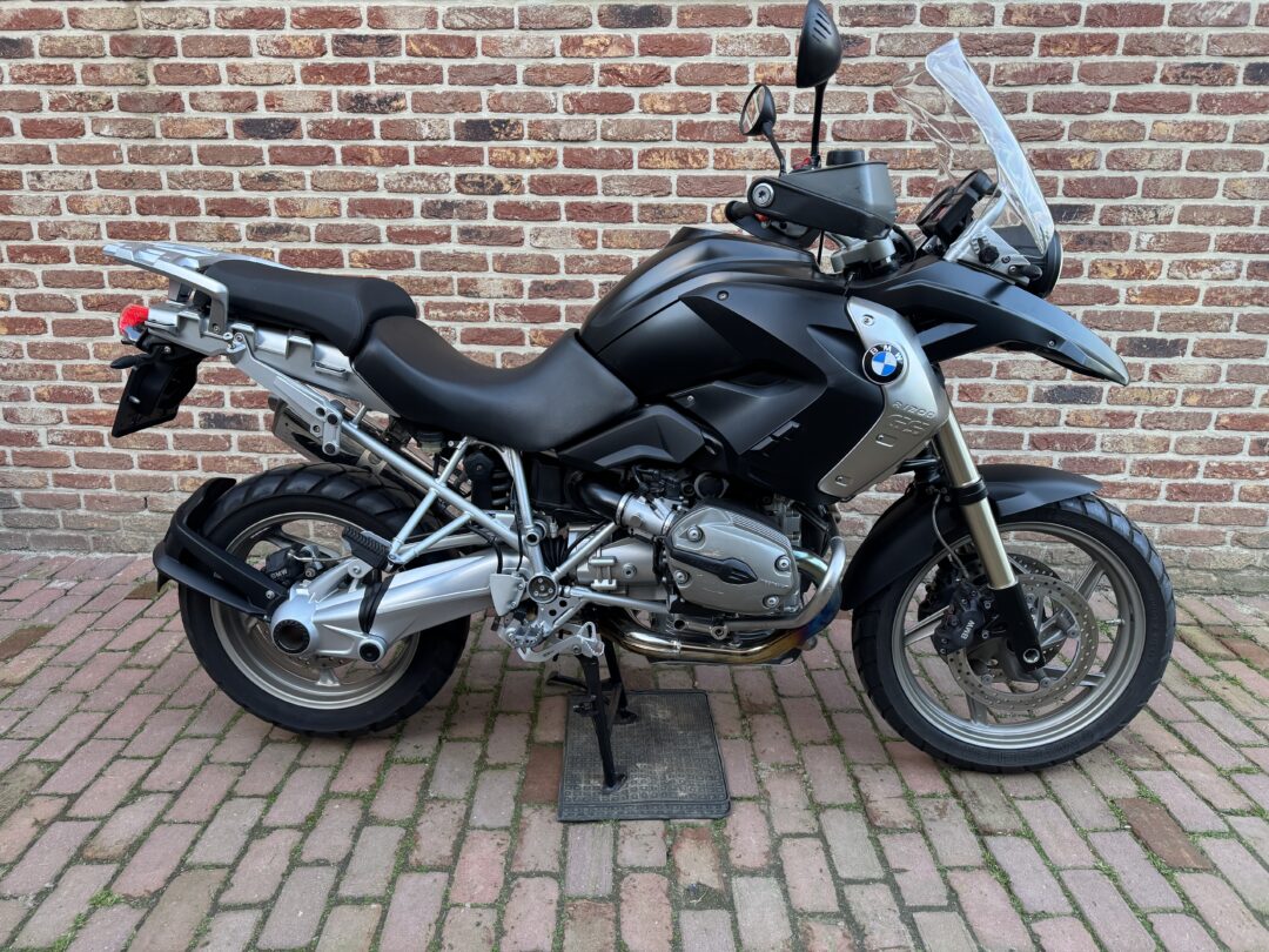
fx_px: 880
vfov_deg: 56.8
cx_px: 634
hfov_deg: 71.6
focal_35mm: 24
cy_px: 476
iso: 200
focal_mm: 6.76
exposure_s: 1/117
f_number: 1.78
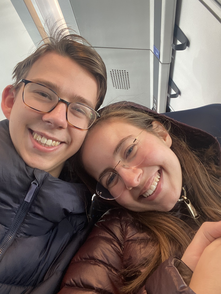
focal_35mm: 30
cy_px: 147
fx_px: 255
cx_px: 110
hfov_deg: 46.8
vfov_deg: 60.0
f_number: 2.2
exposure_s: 1/60
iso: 160
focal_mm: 2.71
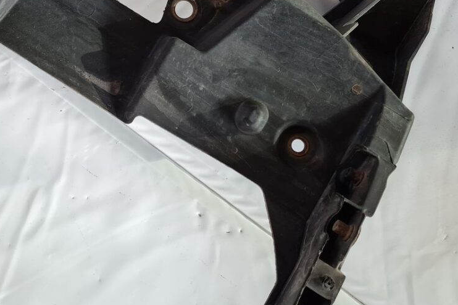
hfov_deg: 37.6
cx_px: 98
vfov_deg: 25.3
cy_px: 4
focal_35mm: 51
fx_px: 649
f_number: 1.8
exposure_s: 1/100
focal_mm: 5.4
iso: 80
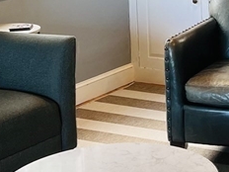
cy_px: -49
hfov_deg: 16.8
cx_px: 226
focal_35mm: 115
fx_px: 761
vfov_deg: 12.5
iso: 125
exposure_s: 1/120
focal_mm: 5.7
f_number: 1.5
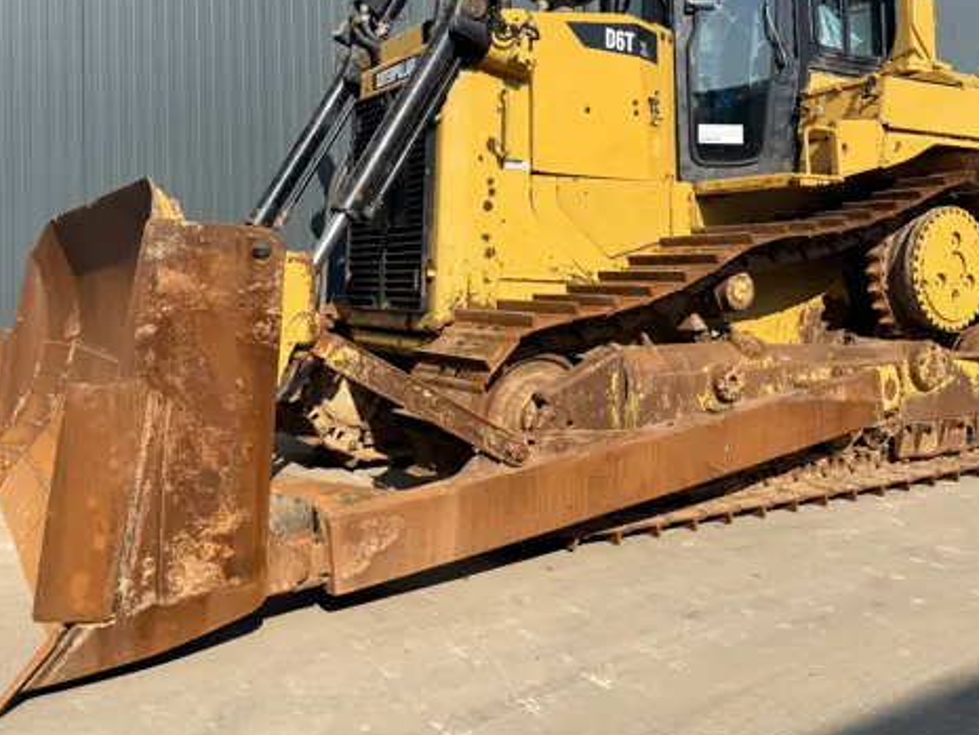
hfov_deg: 55.3
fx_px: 934
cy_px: 276
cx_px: 522
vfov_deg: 42.6
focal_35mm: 33
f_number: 1.78
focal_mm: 6.76
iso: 80
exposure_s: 1/3759
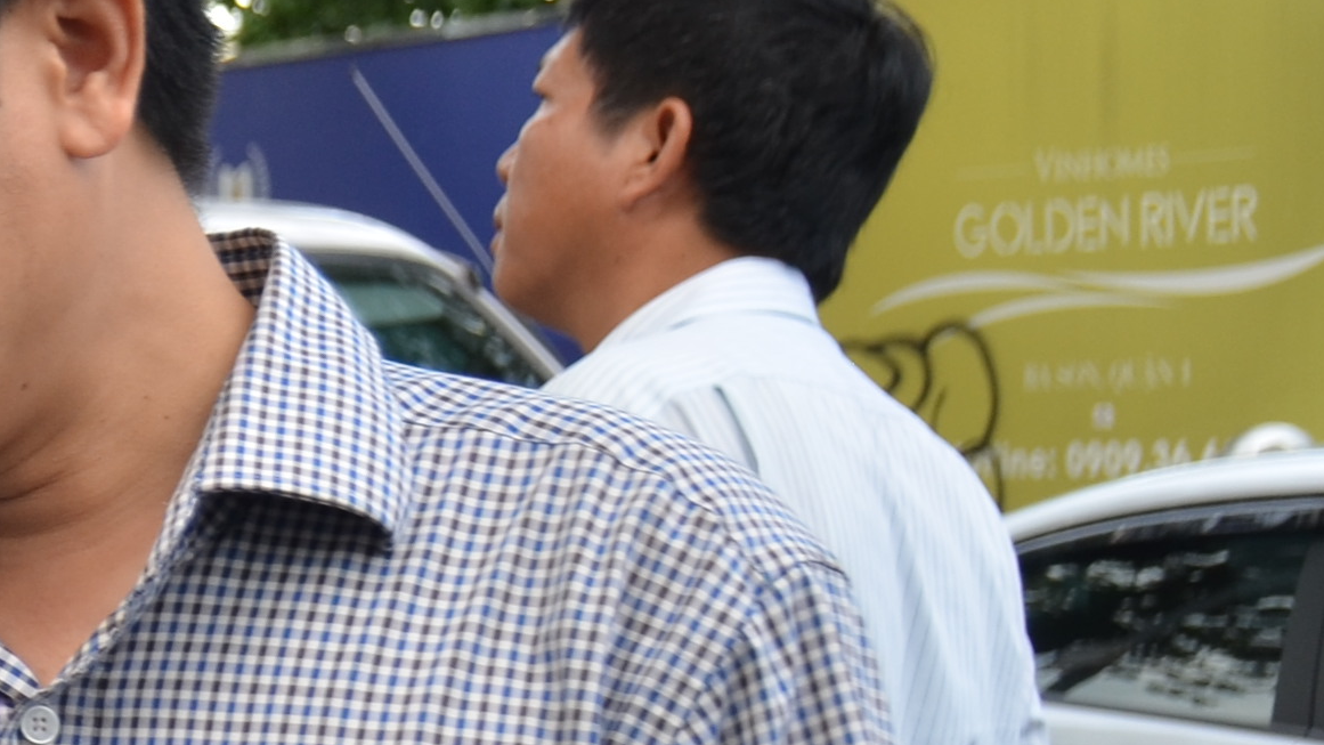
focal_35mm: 173
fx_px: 6073
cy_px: 688
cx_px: -1097
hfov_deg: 11.5
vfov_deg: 7.0
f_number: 4
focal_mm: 26
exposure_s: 1/200
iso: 200
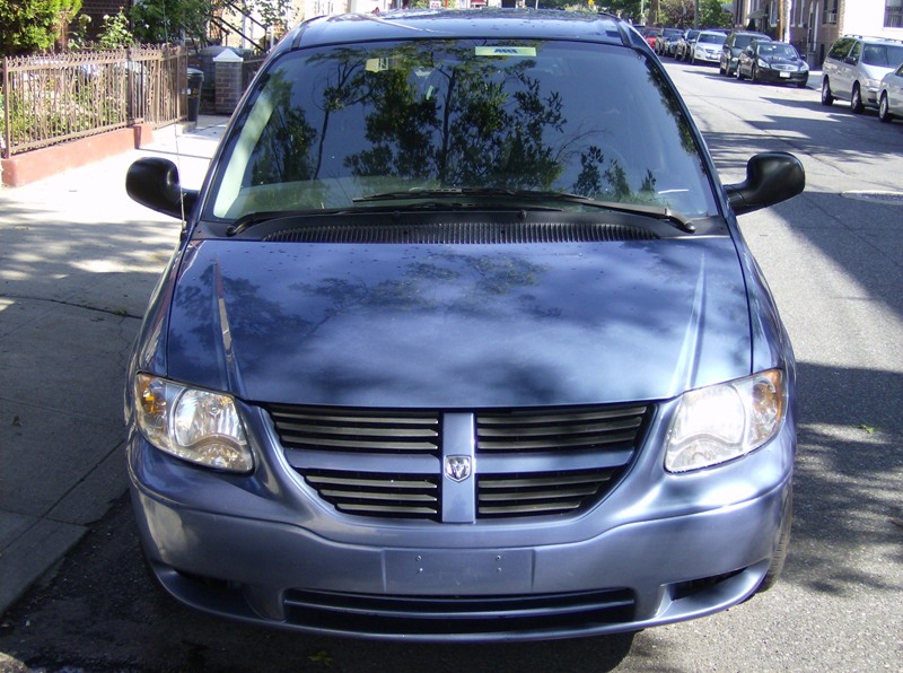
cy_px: 336
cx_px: 452
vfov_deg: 31.4
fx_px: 1197
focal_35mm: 46
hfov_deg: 41.3
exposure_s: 1/320
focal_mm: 7.7
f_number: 3.1
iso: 100
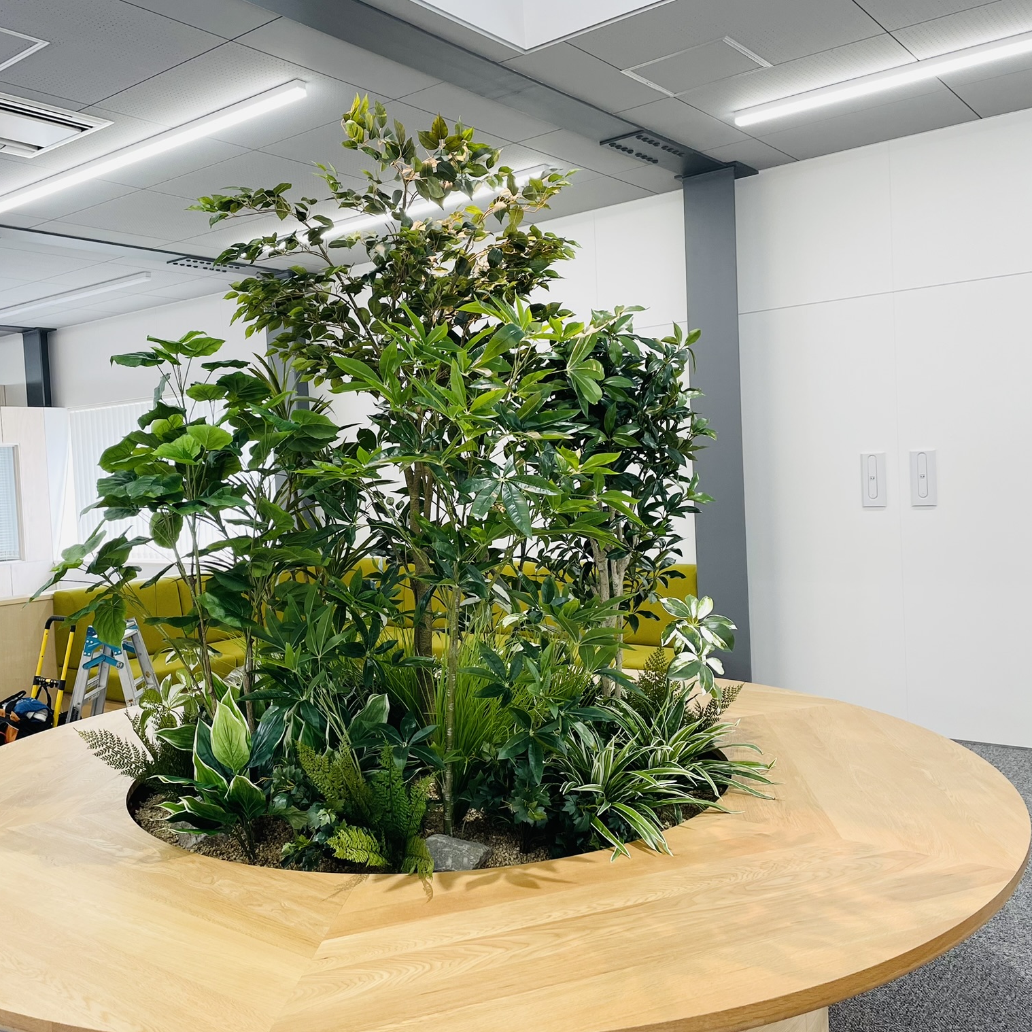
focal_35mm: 31
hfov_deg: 52.2
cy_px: 521
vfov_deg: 52.5
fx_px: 1046
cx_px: 415
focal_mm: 4.2
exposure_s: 1/121
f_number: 1.6
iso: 64
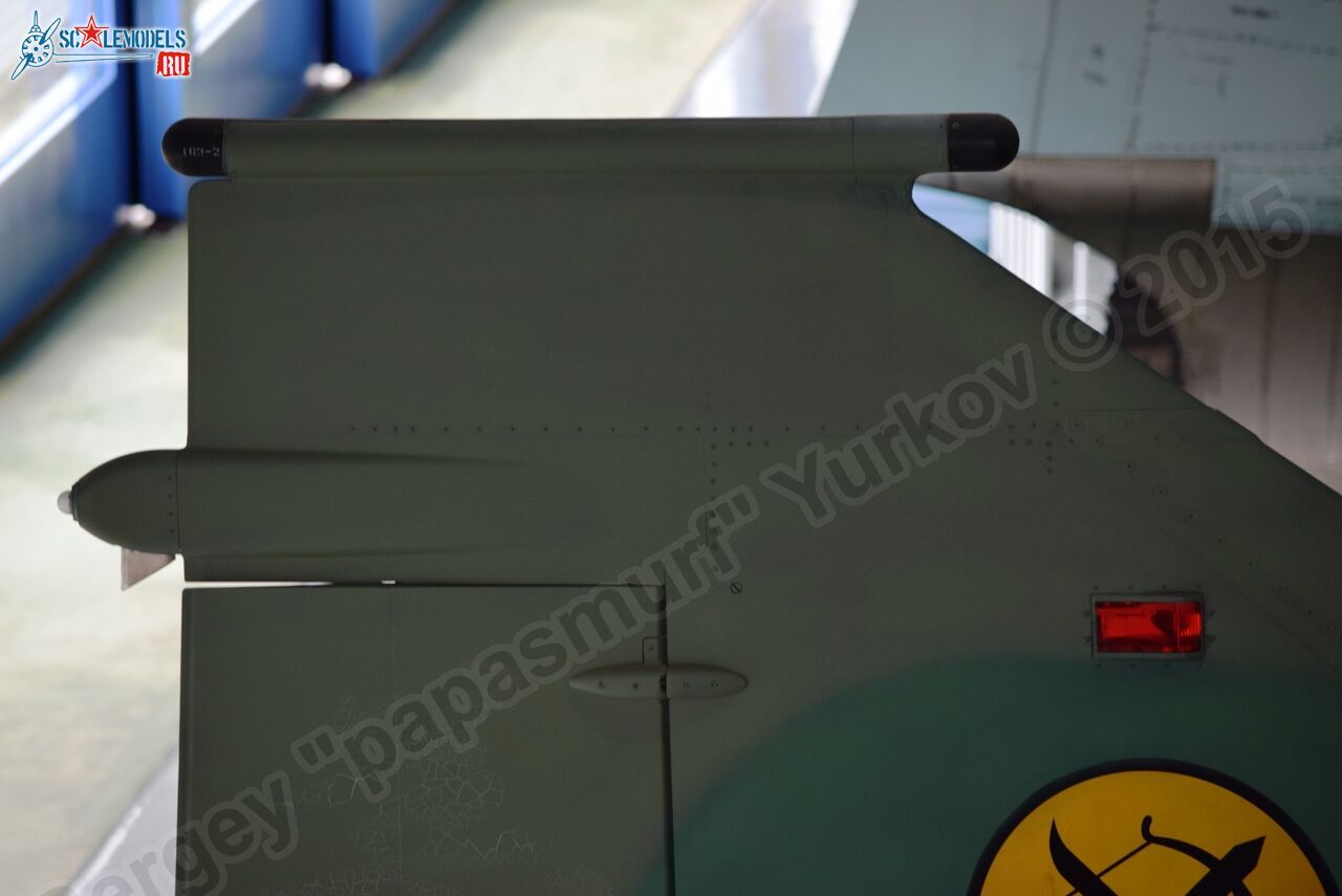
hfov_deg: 8.1
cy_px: 448
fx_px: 9511
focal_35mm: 255
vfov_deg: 5.4
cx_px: 671
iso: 400
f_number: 5
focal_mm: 170
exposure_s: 1/50
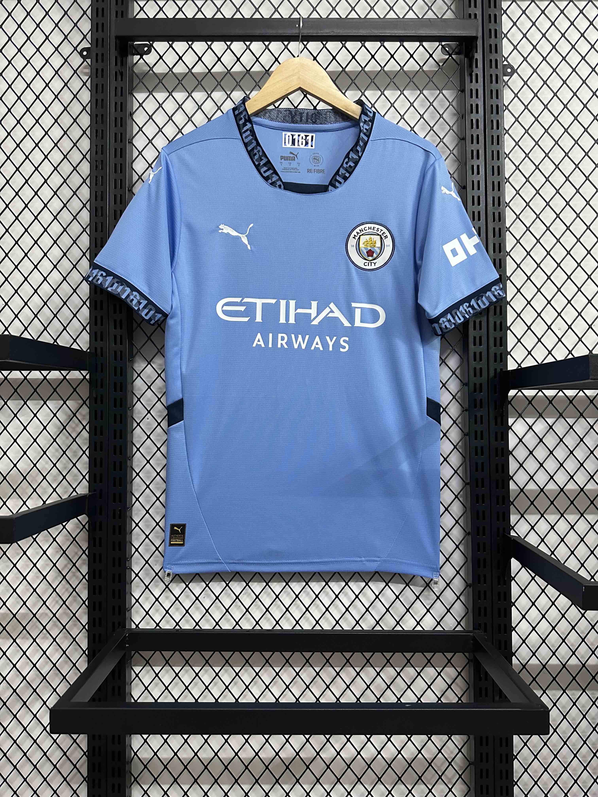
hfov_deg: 56.8
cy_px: 398
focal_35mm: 24
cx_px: 299
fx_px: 553
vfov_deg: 71.6
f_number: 1.78
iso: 500
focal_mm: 6.86
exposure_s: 1/60
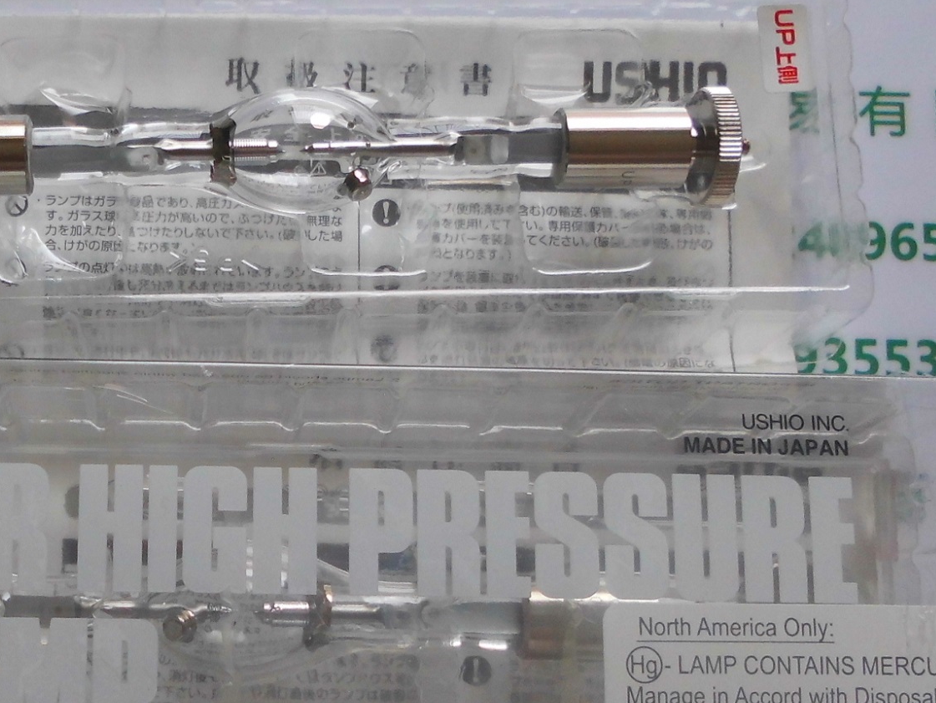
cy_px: 431
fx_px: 1568
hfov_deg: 32.5
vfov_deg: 25.2
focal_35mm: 58
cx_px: 213
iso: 100
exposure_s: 1/215
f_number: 3.2
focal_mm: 4.6
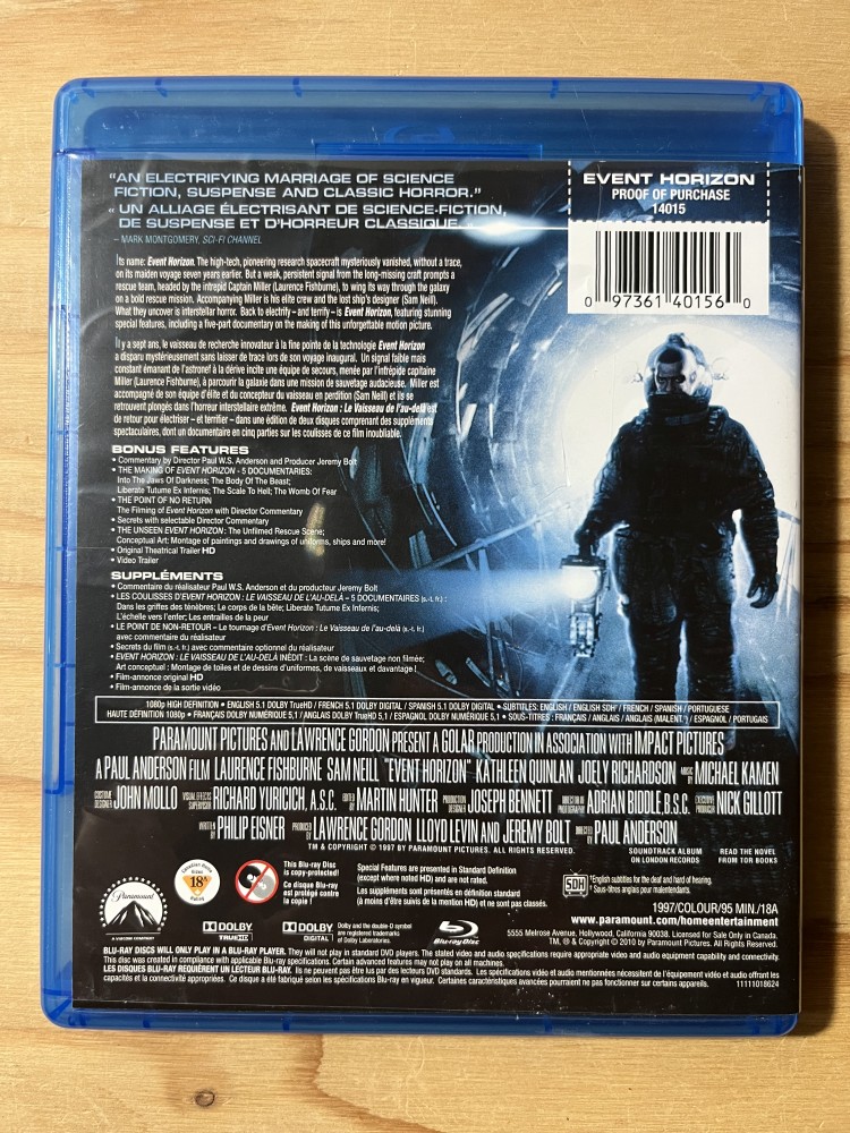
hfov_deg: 53.1
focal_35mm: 26
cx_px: 425
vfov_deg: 67.3
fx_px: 851
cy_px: 566
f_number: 1.6
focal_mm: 5.1
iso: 160
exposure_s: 1/60
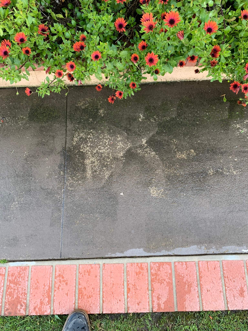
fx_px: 248
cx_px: 124
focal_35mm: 26
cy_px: 166
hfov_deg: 53.1
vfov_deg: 67.3
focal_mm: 4.25
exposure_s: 1/121
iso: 50
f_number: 1.8
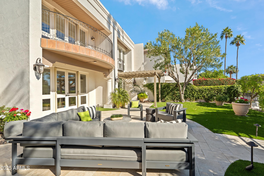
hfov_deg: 96.7
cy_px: 88
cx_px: 132
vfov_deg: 73.7
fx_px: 117
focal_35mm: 16
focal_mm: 16
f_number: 8
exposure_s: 1/640
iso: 800
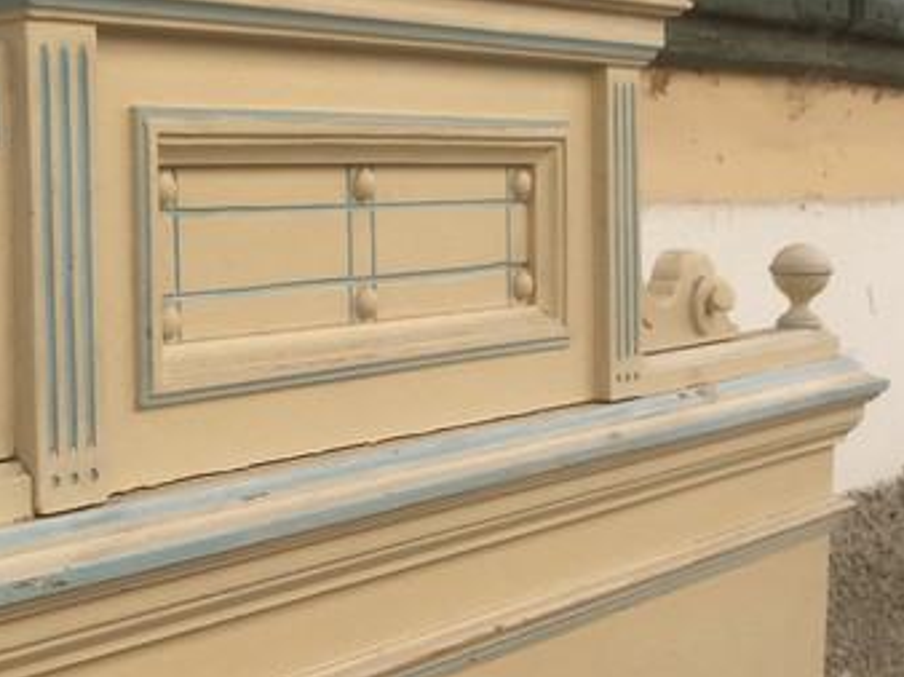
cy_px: 337
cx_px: 59
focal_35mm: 73
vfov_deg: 20.1
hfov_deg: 25.7
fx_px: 1905
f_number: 2.2
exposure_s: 1/761
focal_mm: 4.15
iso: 25
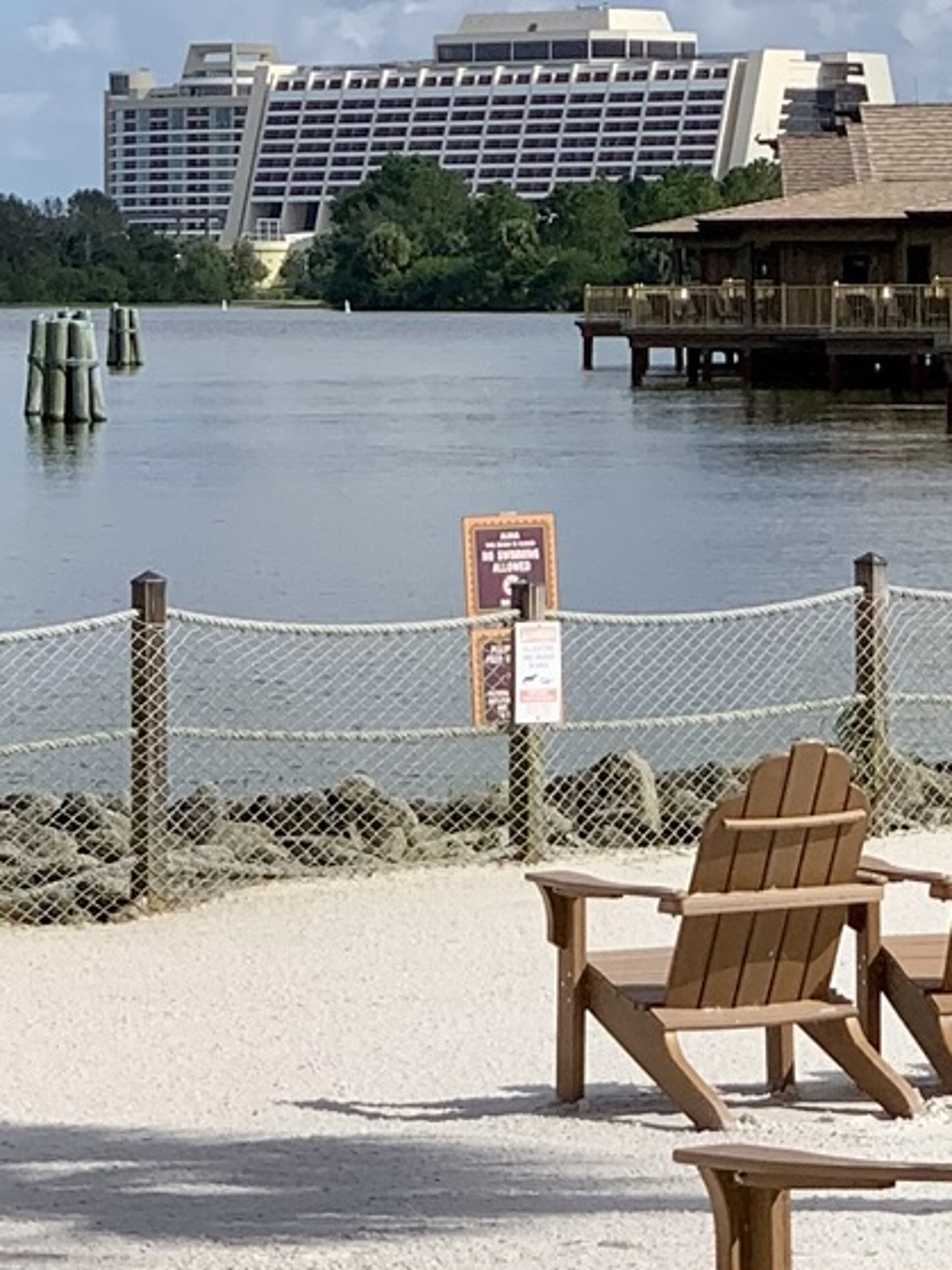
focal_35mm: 186
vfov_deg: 10.4
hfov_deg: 8.0
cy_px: -327
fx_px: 6823
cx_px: 534
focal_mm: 6
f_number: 2.4
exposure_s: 1/1776
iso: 16
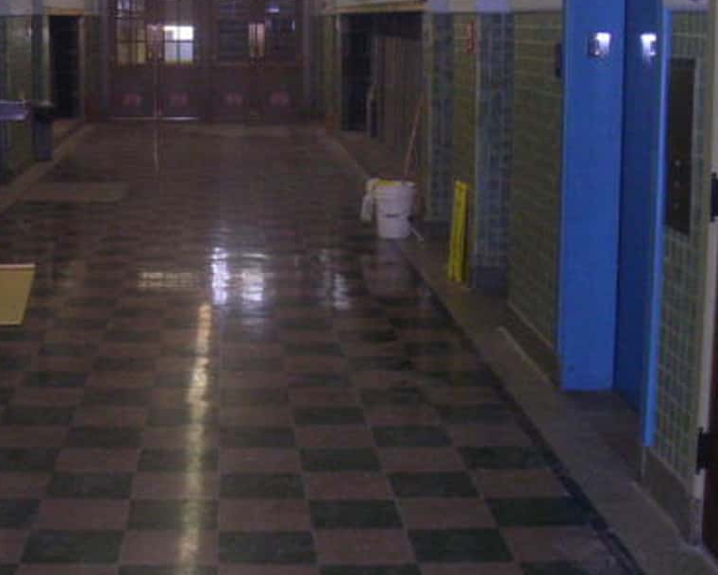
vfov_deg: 23.4
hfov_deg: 28.8
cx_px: 200
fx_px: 1381
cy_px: 194
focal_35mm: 65
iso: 400
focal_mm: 5.8
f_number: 2.8
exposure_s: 1/60.1
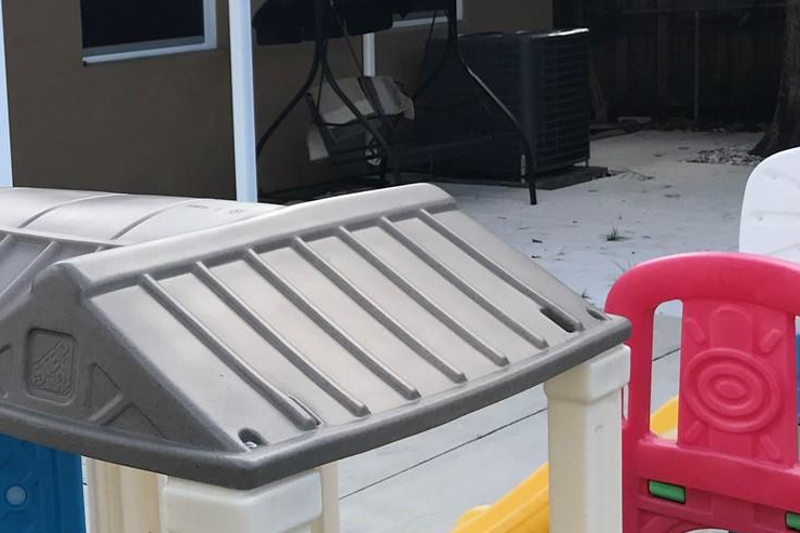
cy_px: 217
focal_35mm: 63
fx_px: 1400
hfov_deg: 29.4
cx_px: -32
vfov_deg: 21.5
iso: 20
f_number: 1.8
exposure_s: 1/613
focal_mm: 3.99
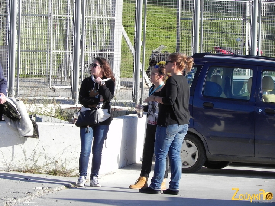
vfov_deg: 6.0
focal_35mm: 247
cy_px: 103
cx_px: 138
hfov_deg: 8.0
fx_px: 1962
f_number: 6.3
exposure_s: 1/305
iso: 160
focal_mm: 44
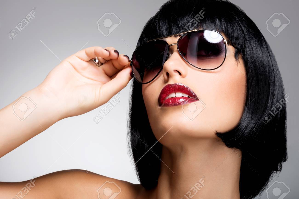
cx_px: 150
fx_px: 872
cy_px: 100
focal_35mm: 105
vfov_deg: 13.0
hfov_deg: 19.5
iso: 200
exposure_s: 1/250
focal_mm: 105
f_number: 32
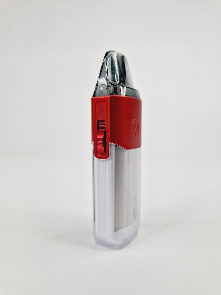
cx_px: 110
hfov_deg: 58.9
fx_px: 196
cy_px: 148
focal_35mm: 23
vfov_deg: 73.9
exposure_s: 1/175
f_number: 1.8
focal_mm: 5.4
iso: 50
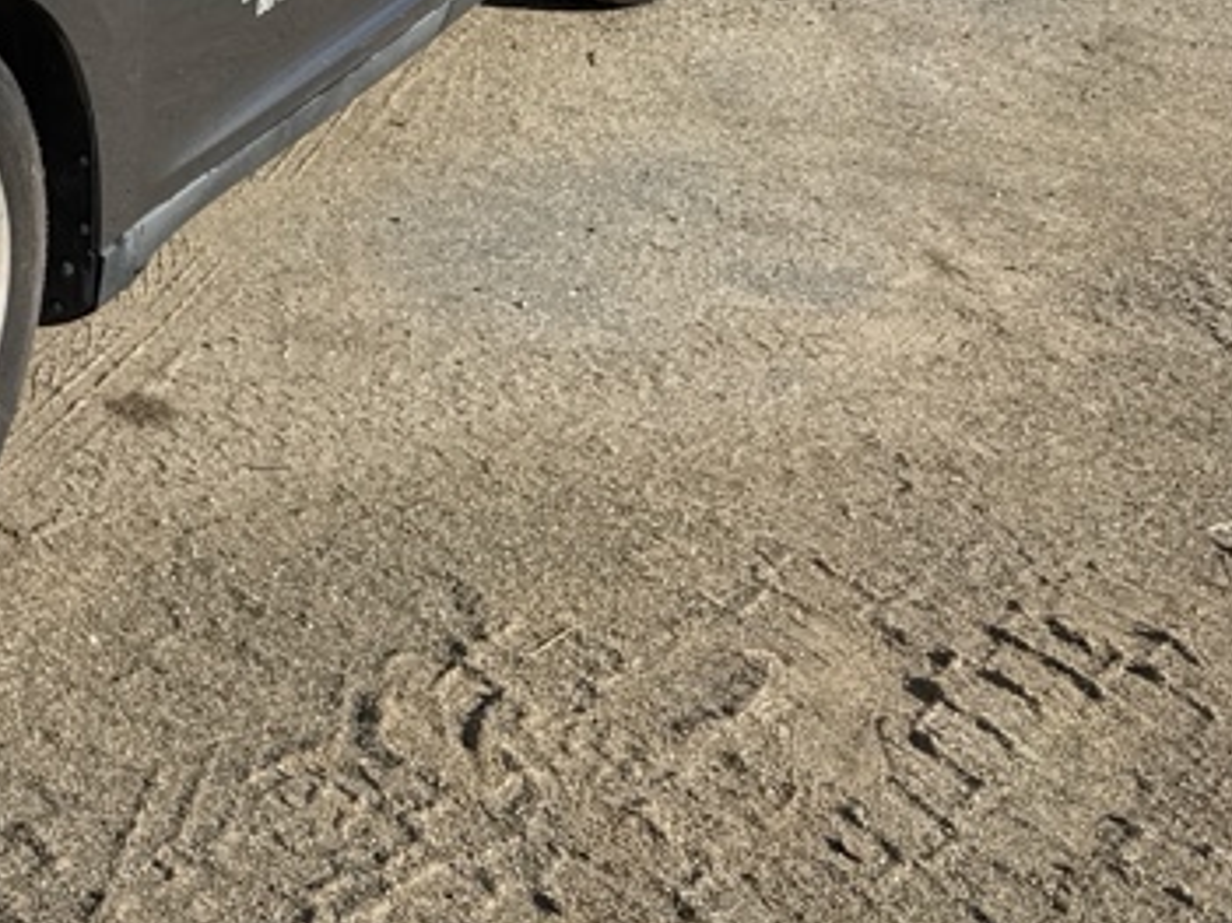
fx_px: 2490
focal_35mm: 70
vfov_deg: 19.8
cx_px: -491
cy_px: -175
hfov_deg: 23.5
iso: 80
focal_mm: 6.76
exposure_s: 1/3802
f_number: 1.78
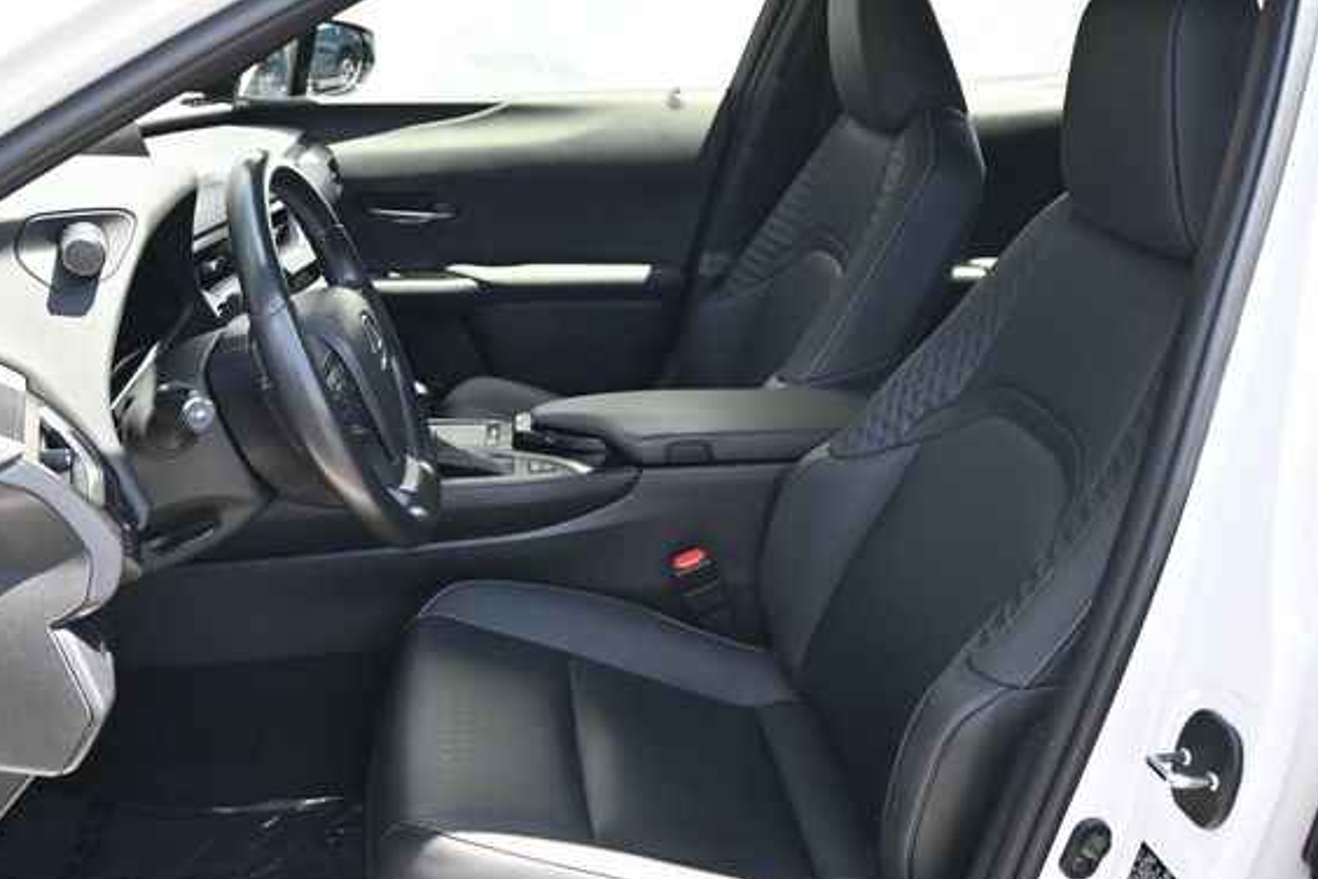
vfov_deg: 38.9
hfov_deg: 55.7
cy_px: 421
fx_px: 1245
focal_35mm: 34
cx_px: 587
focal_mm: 20
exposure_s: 1/250
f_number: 4
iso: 400
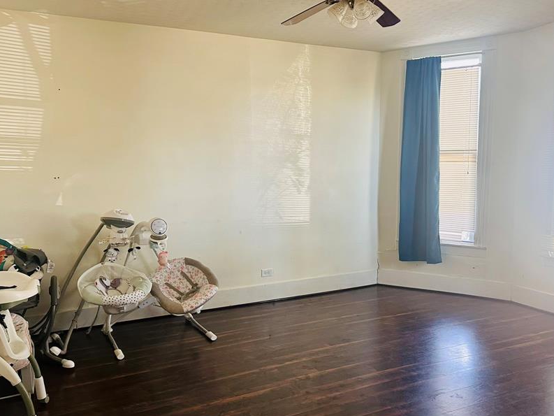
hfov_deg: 58.1
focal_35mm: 31
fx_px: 496
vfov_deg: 45.4
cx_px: 318
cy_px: 223
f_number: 1.78
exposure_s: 1/60
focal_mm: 6.86
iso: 400
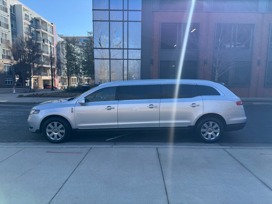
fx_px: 189
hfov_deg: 71.6
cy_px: 102
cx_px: 136
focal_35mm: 24
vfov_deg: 56.8
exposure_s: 1/1770
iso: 100
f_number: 1.78
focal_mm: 6.76
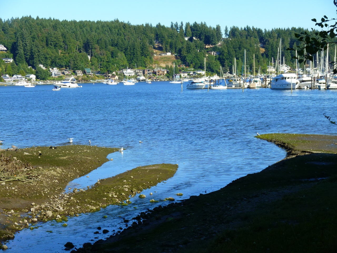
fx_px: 740
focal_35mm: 76
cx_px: 168
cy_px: 126
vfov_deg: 19.4
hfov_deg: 25.7
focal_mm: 13.6
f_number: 4.9
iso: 80
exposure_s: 1/200
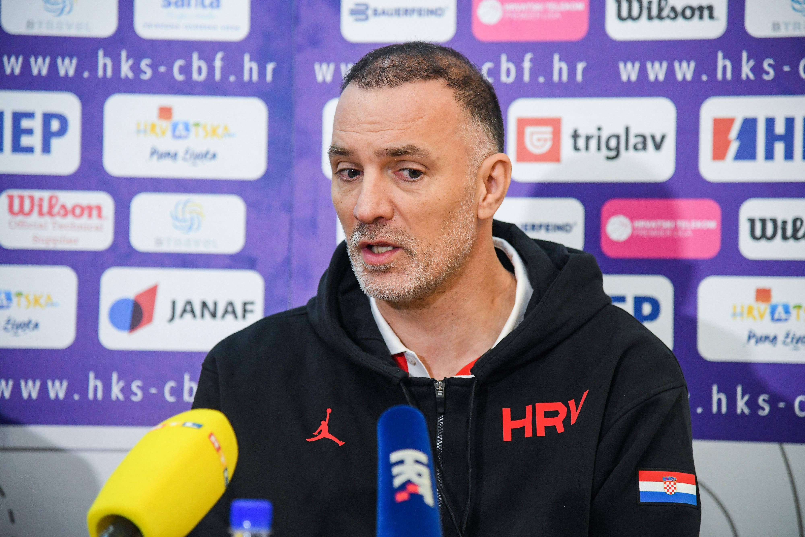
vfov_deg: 11.4
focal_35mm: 120
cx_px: 402
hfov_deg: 17.1
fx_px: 2683
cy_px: 268
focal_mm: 120
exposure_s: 1/125
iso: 3200
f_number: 4
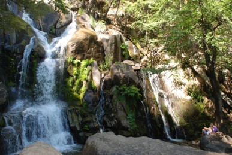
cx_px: 116
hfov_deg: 53.1
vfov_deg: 37.0
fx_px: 232
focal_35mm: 36
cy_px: 78
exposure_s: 1/100
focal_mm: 24
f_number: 4
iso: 200
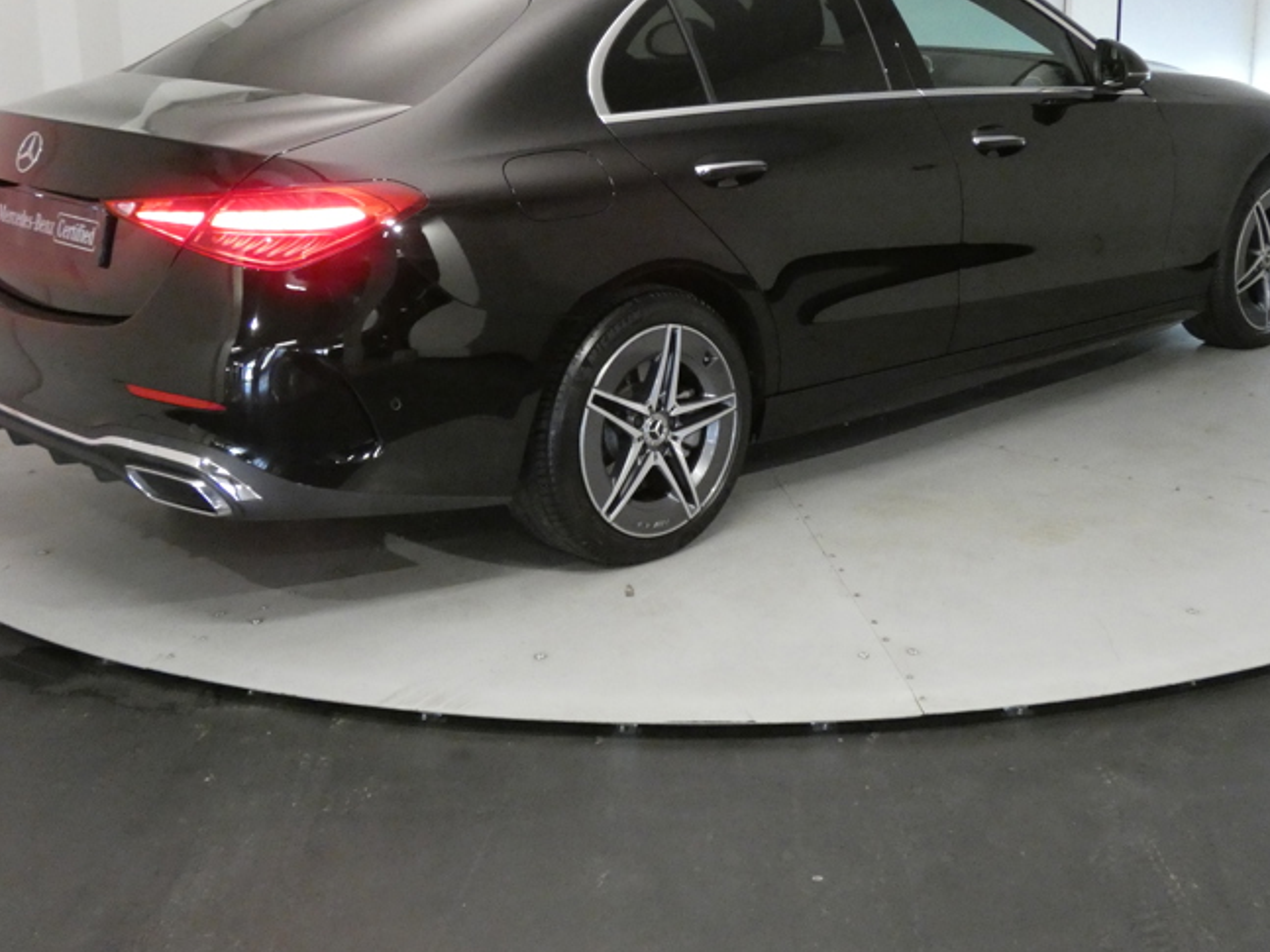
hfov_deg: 40.4
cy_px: 373
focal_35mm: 47
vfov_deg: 30.8
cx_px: 691
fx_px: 1724
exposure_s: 1/80
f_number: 3.5
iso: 1600
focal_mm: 6.8
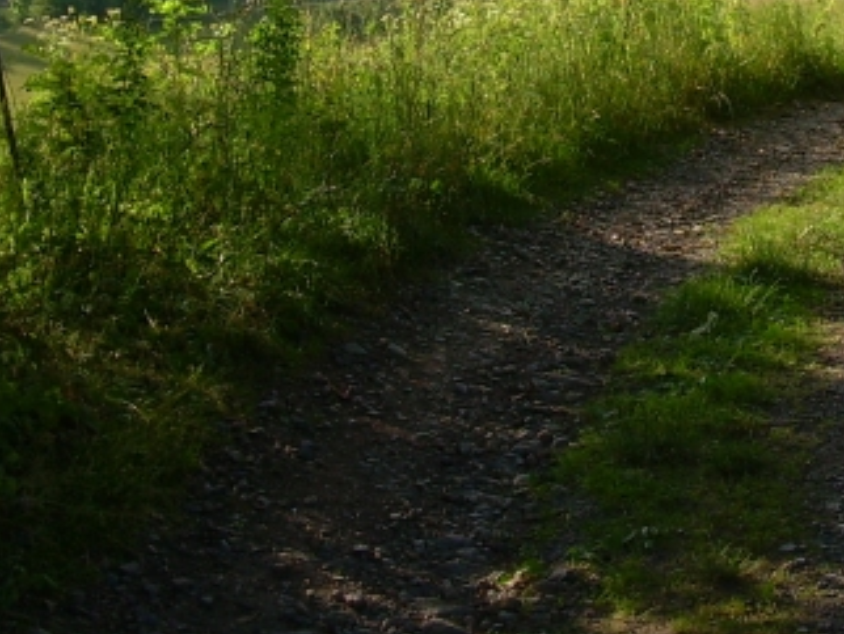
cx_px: 653
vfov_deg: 15.7
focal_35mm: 92
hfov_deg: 21.1
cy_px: -33
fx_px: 2245
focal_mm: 6.3
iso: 50
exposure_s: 1/193
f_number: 4.6
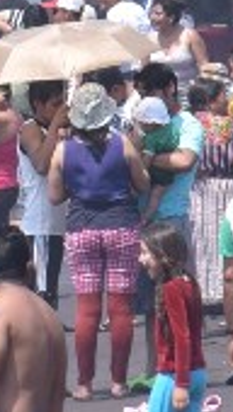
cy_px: 104
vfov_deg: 1.7
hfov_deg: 1.0
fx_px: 13997
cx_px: -386
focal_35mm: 1278
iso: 320
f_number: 13
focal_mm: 135
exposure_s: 1/500
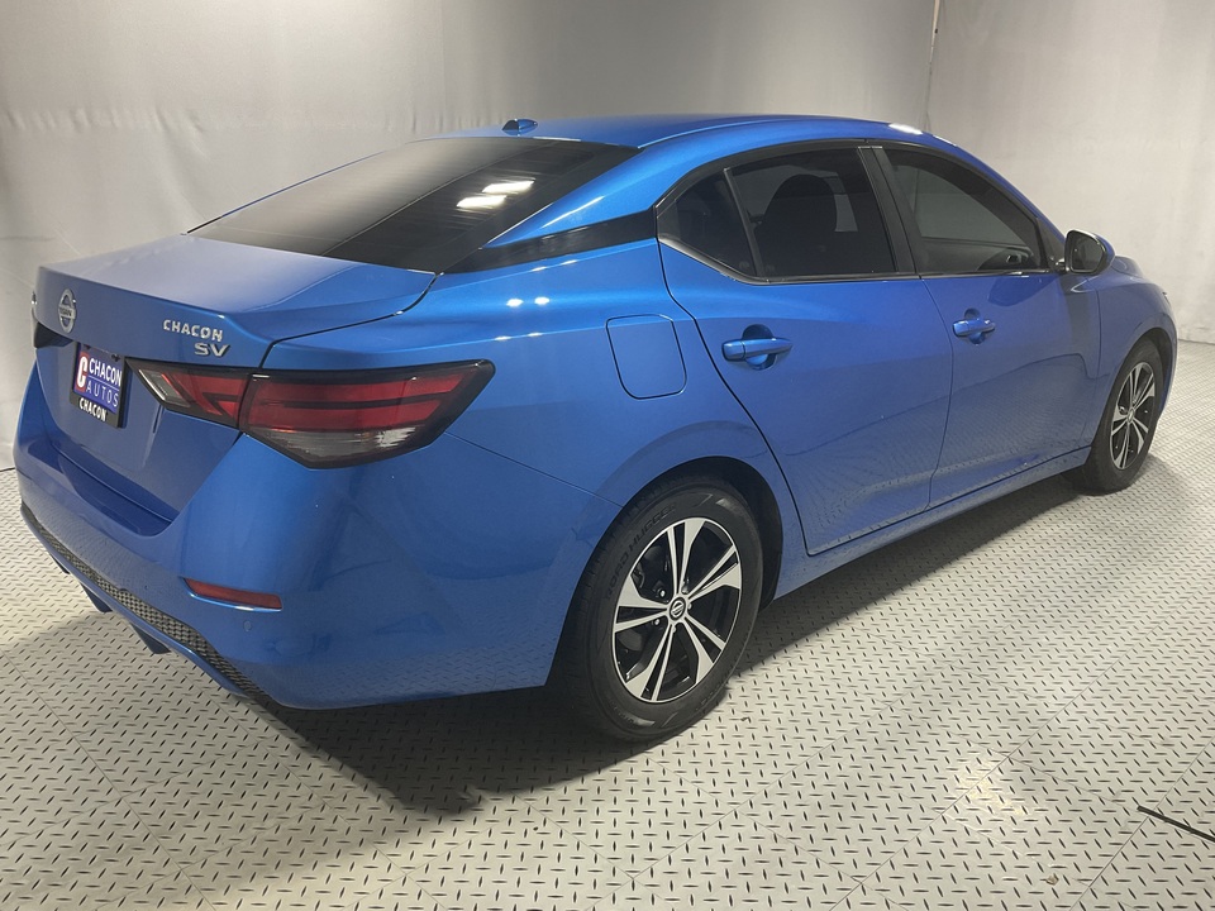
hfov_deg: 61.7
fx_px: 1018
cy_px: 456
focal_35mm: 29
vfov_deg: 48.2
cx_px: 608
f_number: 1.8
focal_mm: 3
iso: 64
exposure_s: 1/60
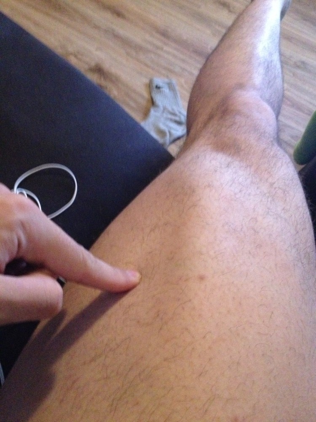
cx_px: 158
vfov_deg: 52.6
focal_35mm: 35
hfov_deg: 40.7
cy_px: 211
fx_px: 426
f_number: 2.4
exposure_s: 1/17
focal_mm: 4.28
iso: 800
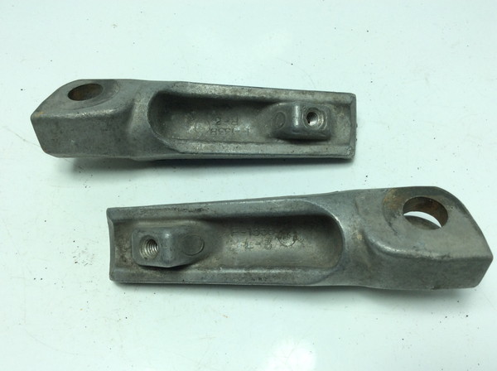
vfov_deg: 44.0
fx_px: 459
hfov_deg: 56.9
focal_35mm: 32
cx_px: 248
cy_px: 186
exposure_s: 1/392
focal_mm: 3.3
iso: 32
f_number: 2.4
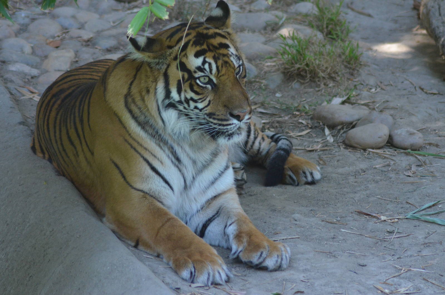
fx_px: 5551
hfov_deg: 4.6
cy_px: 148
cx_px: 222
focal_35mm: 450
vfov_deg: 3.0
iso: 2200
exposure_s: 1/500
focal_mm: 300
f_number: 5.6
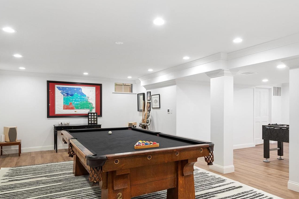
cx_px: 166
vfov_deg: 51.1
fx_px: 208
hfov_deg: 71.3
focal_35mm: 25
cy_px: 116
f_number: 6.3
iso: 400
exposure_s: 1/6
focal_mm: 10
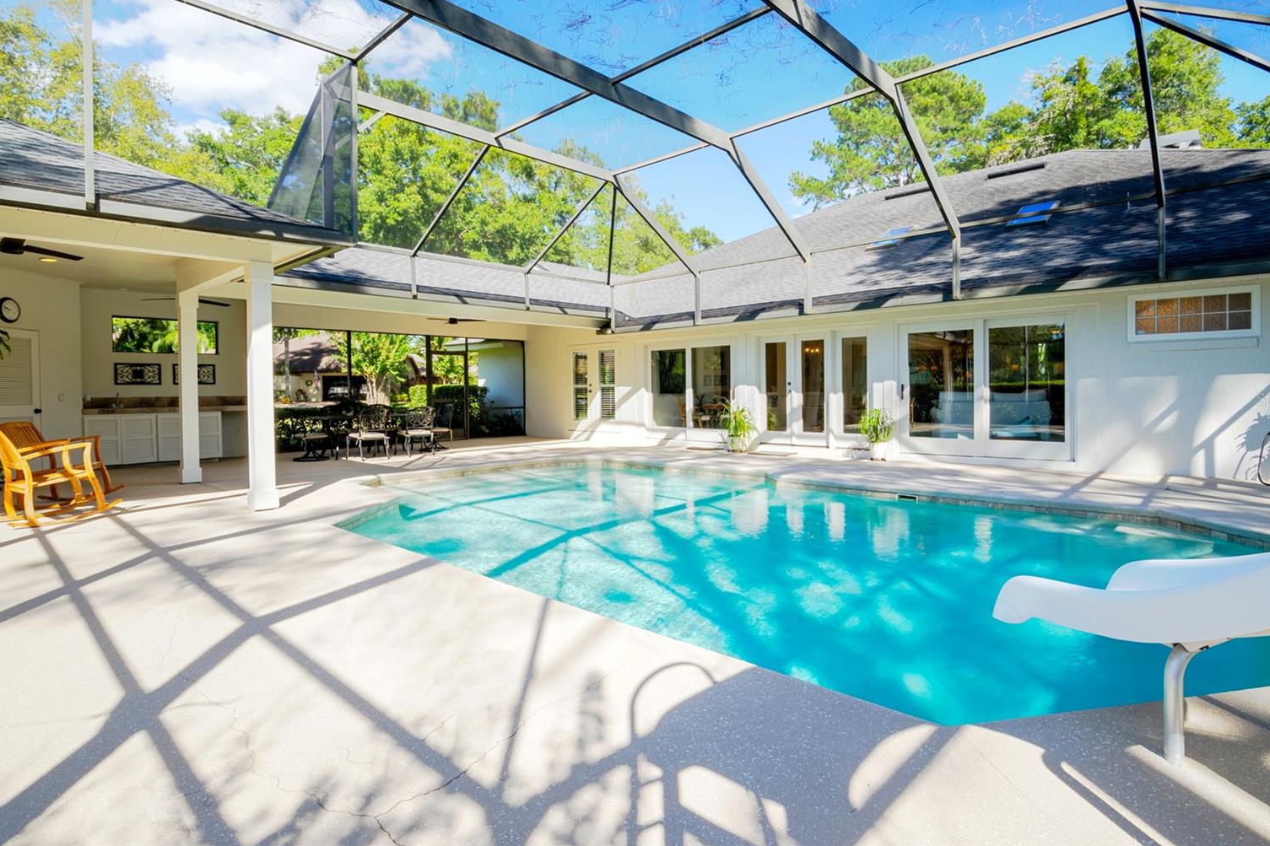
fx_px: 618
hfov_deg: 91.5
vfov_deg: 68.7
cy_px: 399
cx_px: 657
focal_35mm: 18
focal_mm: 11
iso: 200
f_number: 11
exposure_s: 1/800
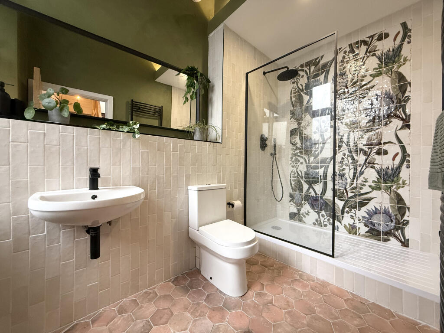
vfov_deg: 85.7
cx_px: 222
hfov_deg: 102.1
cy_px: 166
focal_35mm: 14
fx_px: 180
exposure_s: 1/100
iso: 320
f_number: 2.2
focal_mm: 2.22
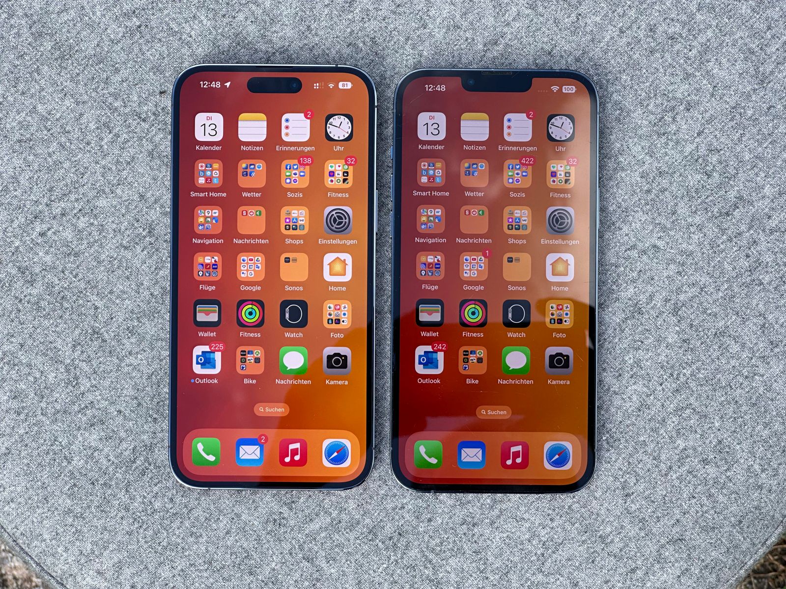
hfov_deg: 25.3
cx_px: 393
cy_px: 294
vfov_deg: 19.1
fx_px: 1748
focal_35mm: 77
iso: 32
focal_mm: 9
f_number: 2.8
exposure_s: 1/150
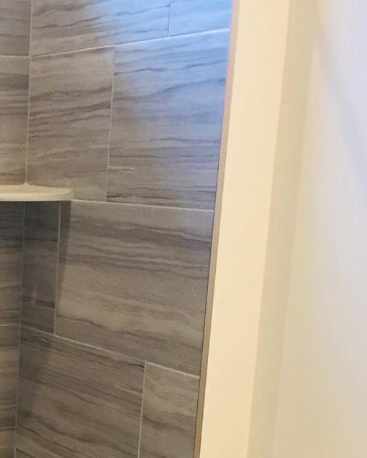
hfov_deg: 16.1
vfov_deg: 19.8
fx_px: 1235
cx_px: -101
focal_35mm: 91
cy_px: 541
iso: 50
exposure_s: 1/30
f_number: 2.2
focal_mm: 4.15
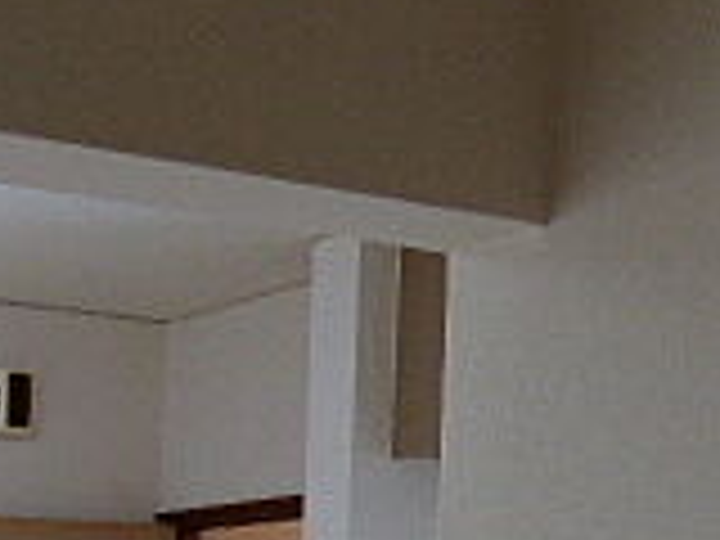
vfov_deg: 16.6
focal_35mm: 80
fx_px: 1664
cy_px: 837
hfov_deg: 21.2
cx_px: -315
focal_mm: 3.58
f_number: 2.8
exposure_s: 1/60
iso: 160
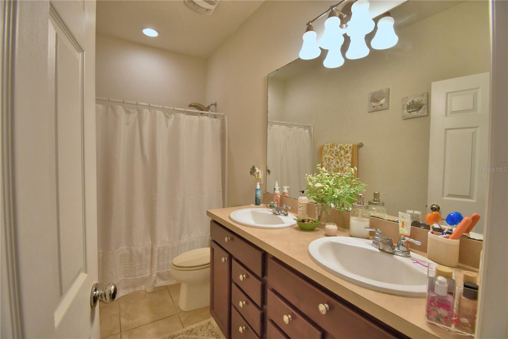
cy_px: 170
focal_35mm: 15
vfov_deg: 77.3
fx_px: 212
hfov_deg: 100.4
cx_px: 254
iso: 400
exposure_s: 1/100
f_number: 4.5
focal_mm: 10
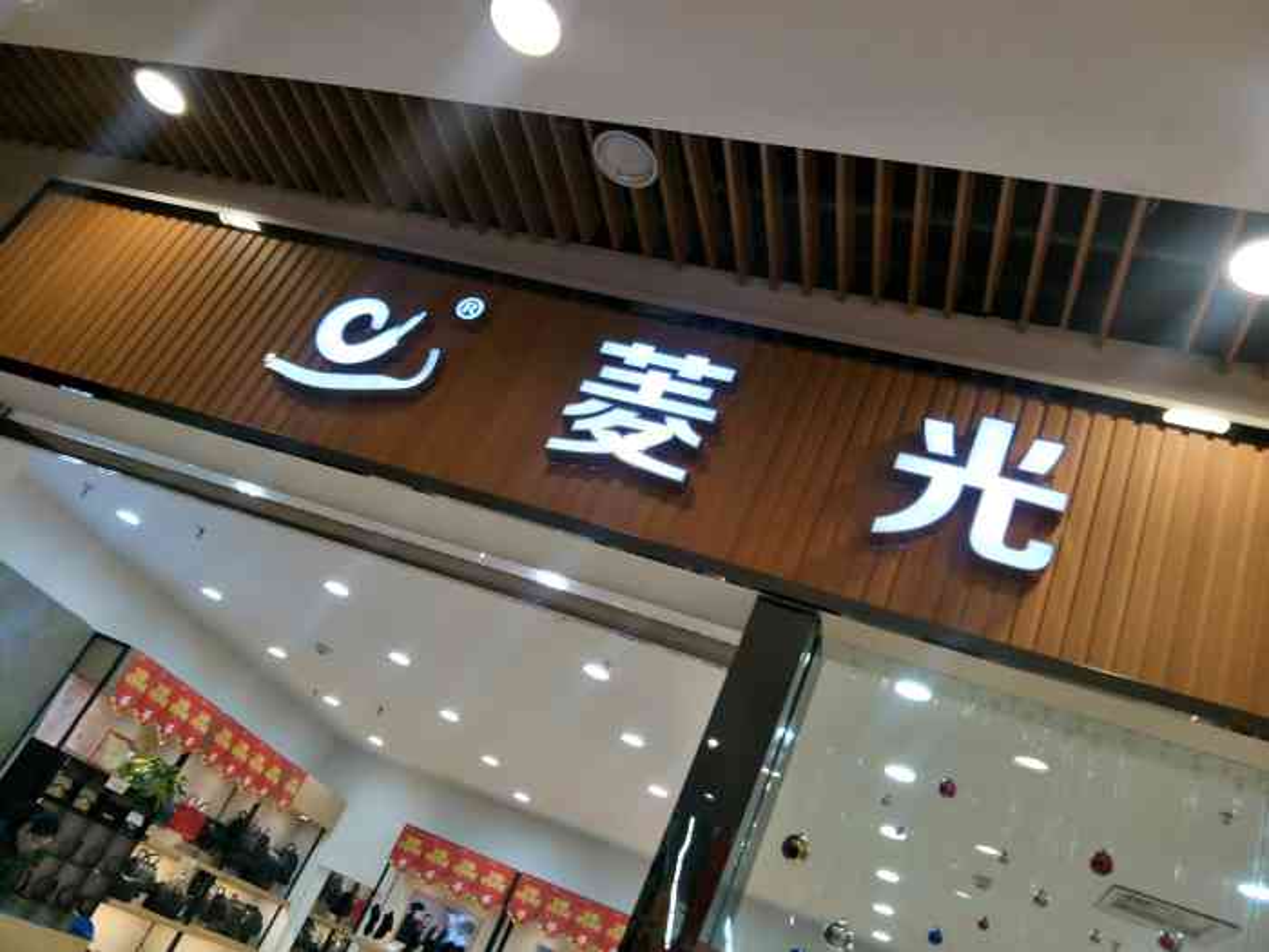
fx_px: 880
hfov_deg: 71.6
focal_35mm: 24
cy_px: 476
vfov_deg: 56.8
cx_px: 634
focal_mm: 4.1
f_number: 1.7
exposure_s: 1/100
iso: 136
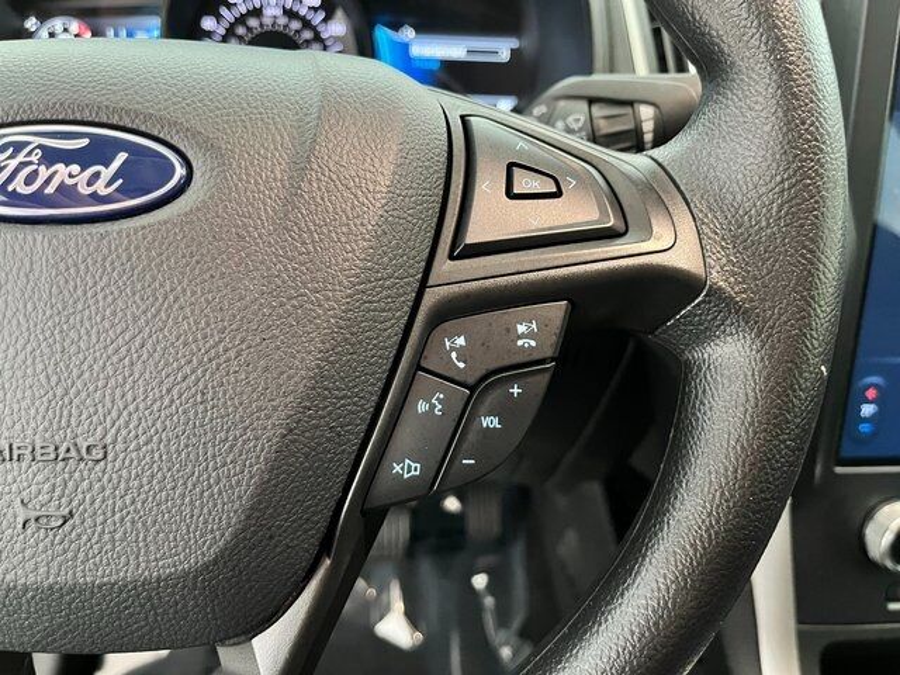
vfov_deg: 53.1
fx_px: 676
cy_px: 338
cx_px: 450
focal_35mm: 26
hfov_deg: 67.3
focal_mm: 5.1
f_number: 1.6
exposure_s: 1/30
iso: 800
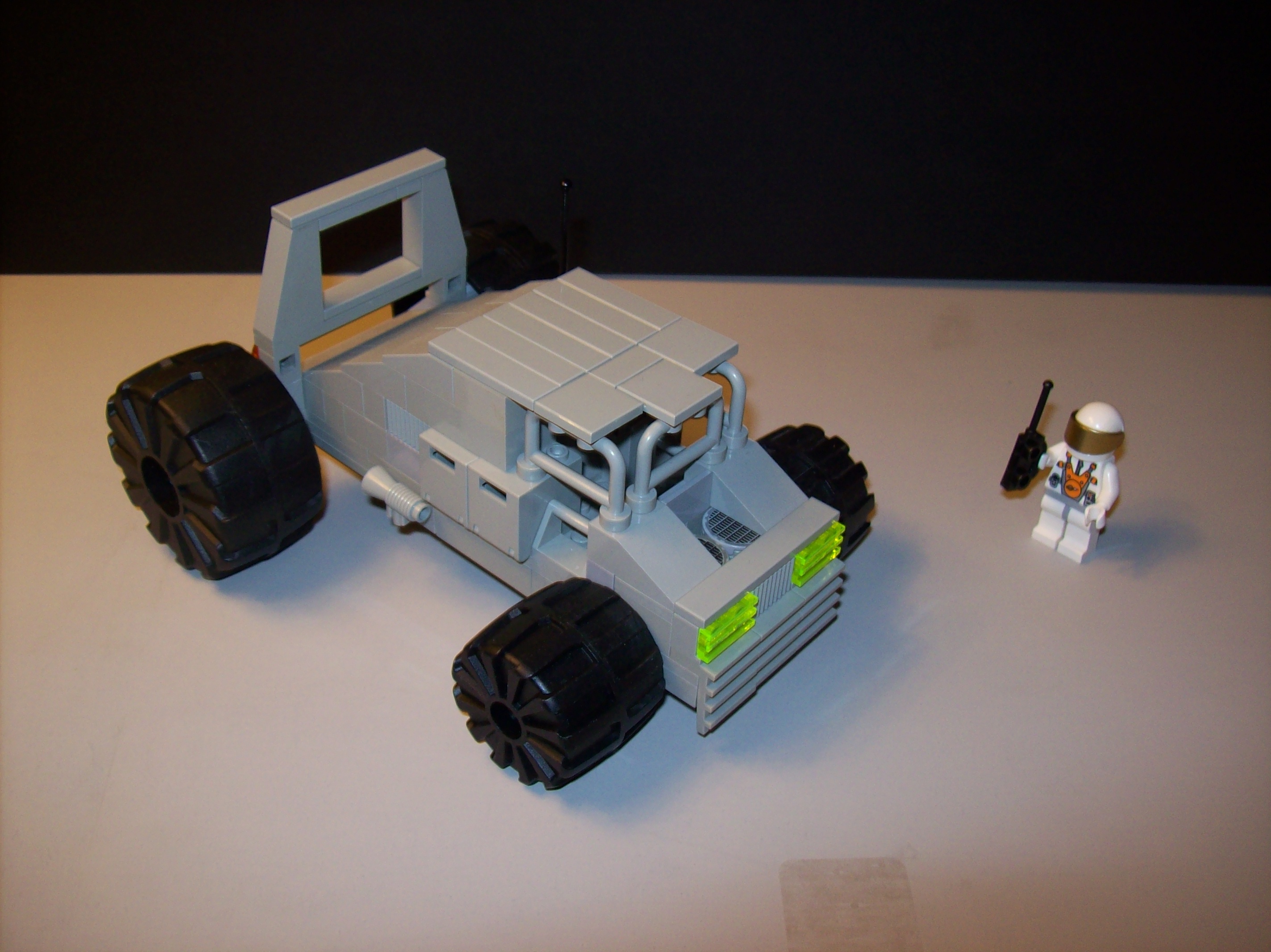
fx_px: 1321
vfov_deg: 39.6
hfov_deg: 51.4
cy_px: 476
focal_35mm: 36
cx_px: 636
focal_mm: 6
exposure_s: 1/64
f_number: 2.7
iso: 80
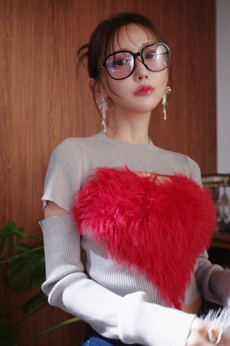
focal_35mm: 35
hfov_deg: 37.9
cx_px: 115
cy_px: 173
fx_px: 335
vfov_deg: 54.4
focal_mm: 18.3
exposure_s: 1/30
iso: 1250
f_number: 2.8
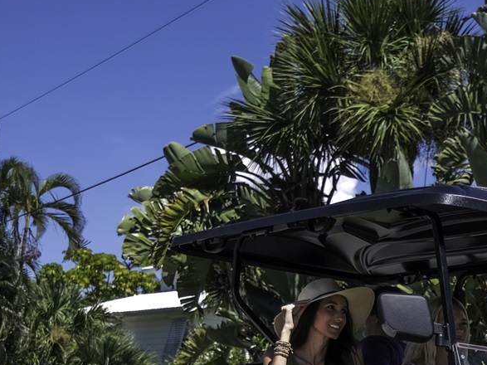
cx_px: 652
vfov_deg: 14.8
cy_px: 491
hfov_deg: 19.0
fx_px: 1336
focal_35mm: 95
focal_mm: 19.4
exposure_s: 1/2000
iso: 100
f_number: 2.8
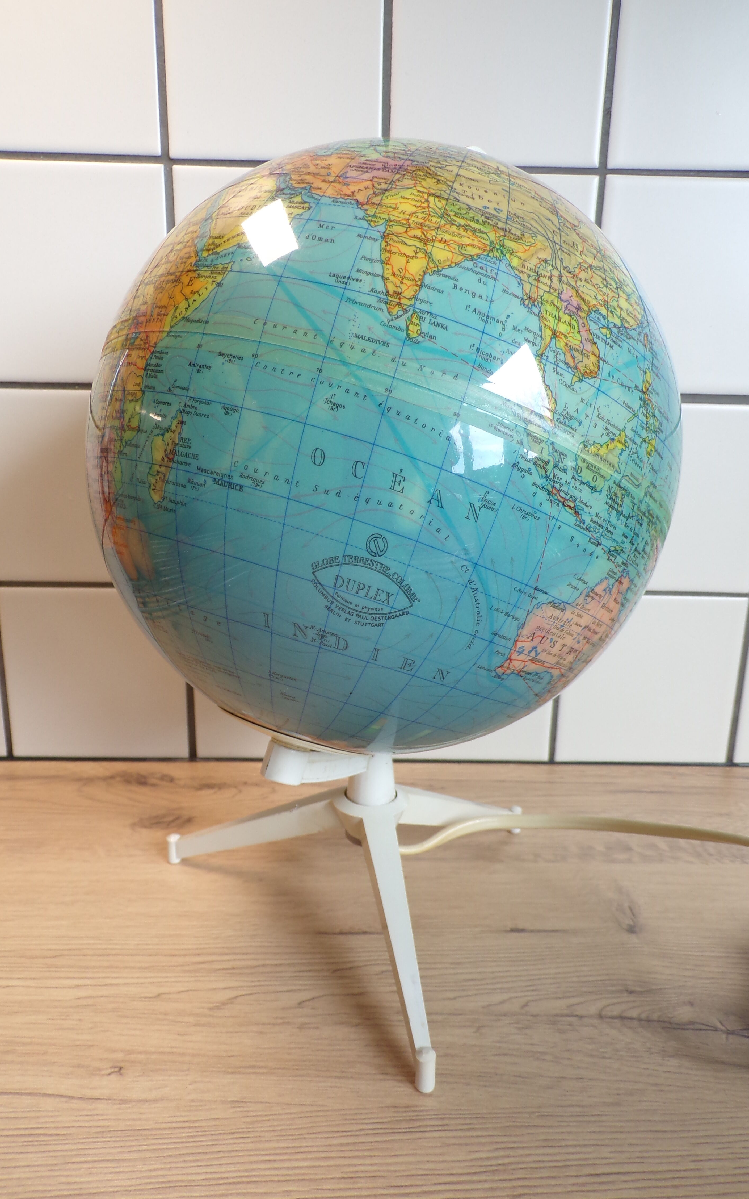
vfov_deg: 70.4
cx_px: 361
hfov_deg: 47.6
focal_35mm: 26
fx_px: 849
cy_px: 608
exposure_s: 1/45
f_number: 3
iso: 100
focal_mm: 4.3
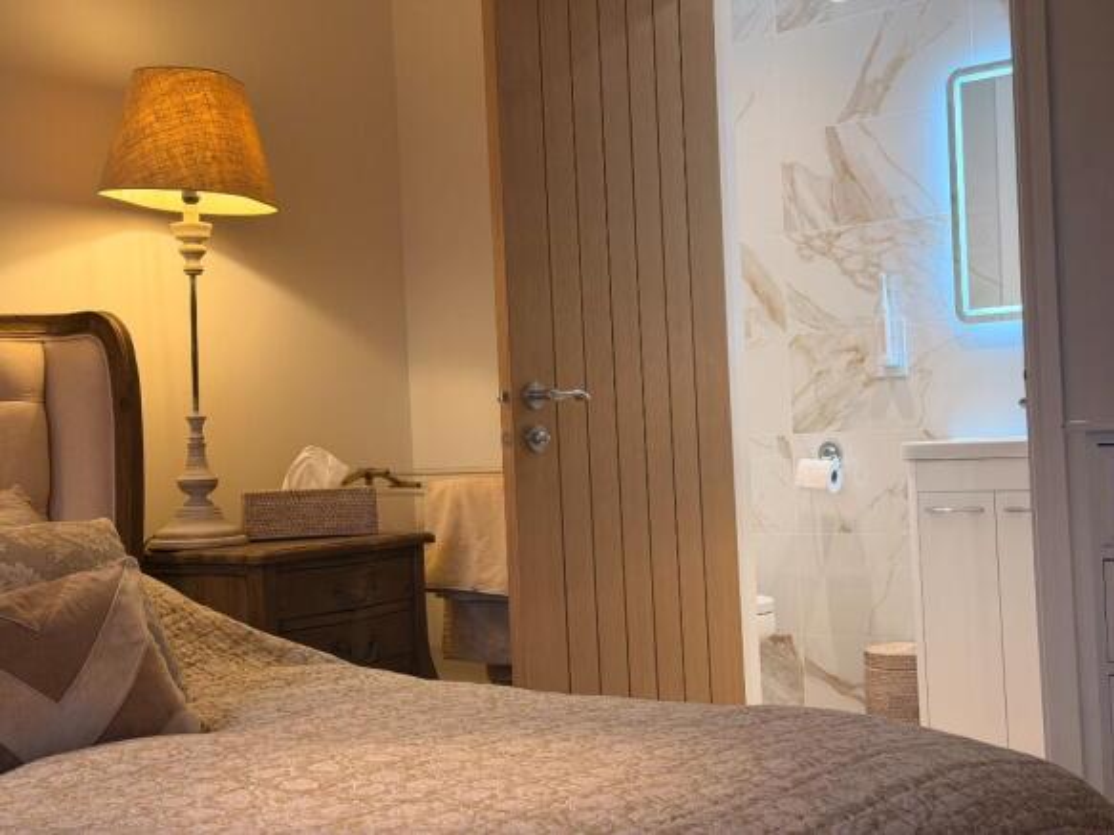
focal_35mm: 48
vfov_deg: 30.3
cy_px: 418
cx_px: 557
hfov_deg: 39.7
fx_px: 1544
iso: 160
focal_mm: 6.76
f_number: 1.78
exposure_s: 1/100
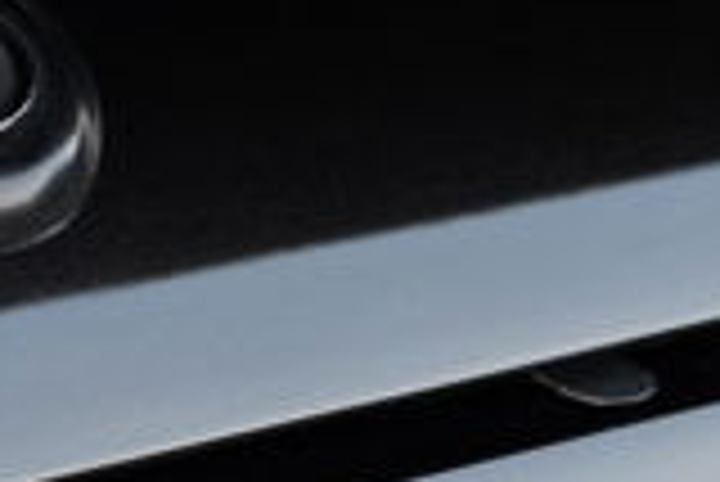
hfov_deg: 7.0
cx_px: 27
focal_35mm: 292
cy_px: 568
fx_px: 5845
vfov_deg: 4.7
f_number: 4
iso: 320
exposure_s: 1/60
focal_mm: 40.7
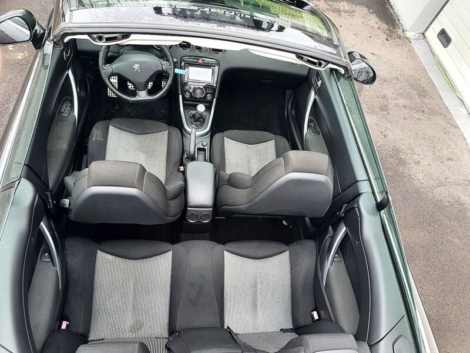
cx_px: 235
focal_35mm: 26
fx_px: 353
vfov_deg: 53.1
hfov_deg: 67.3
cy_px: 176
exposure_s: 1/100
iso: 160
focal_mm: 4.32
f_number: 2.4
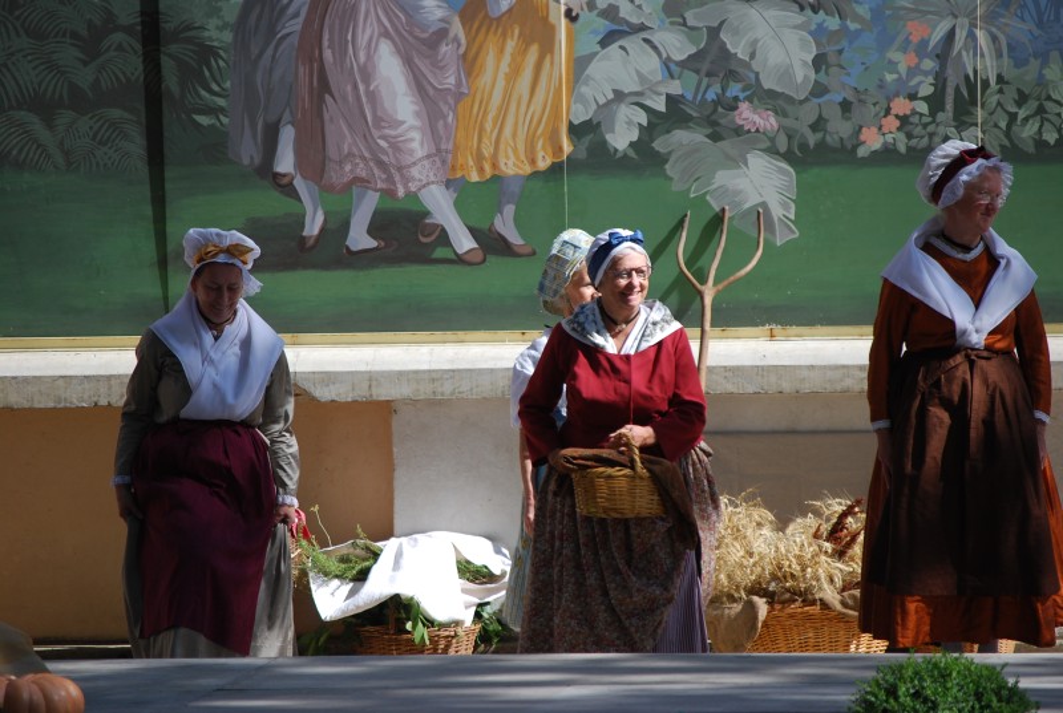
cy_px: 356
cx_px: 532
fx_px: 6657
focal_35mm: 225
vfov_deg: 6.1
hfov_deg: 9.1
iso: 200
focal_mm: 150
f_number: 5.3
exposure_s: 1/800
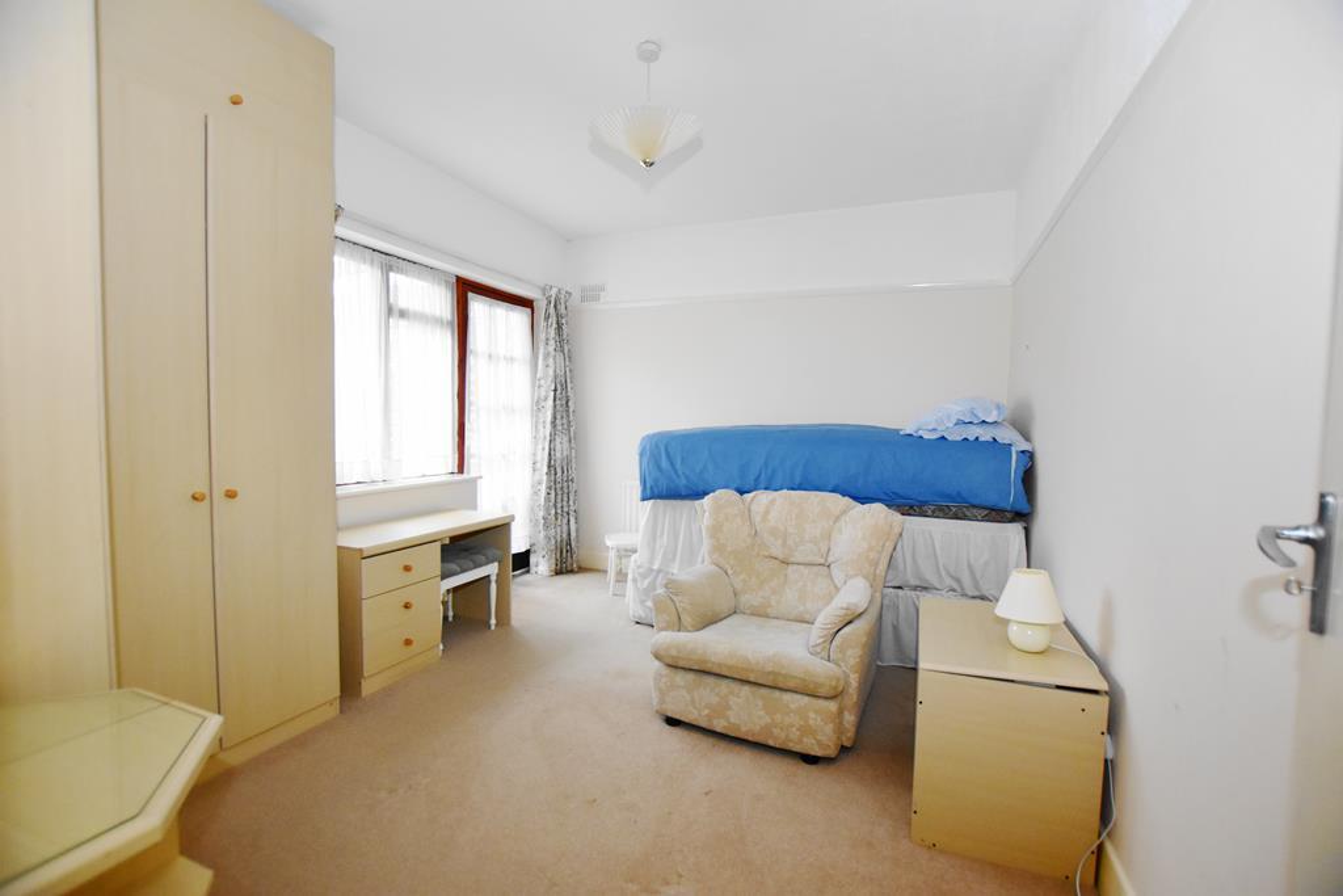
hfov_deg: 100.4
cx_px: 672
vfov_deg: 77.3
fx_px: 560
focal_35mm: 15
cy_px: 448
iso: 2000
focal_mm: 10
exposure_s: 1/125
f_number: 3.5
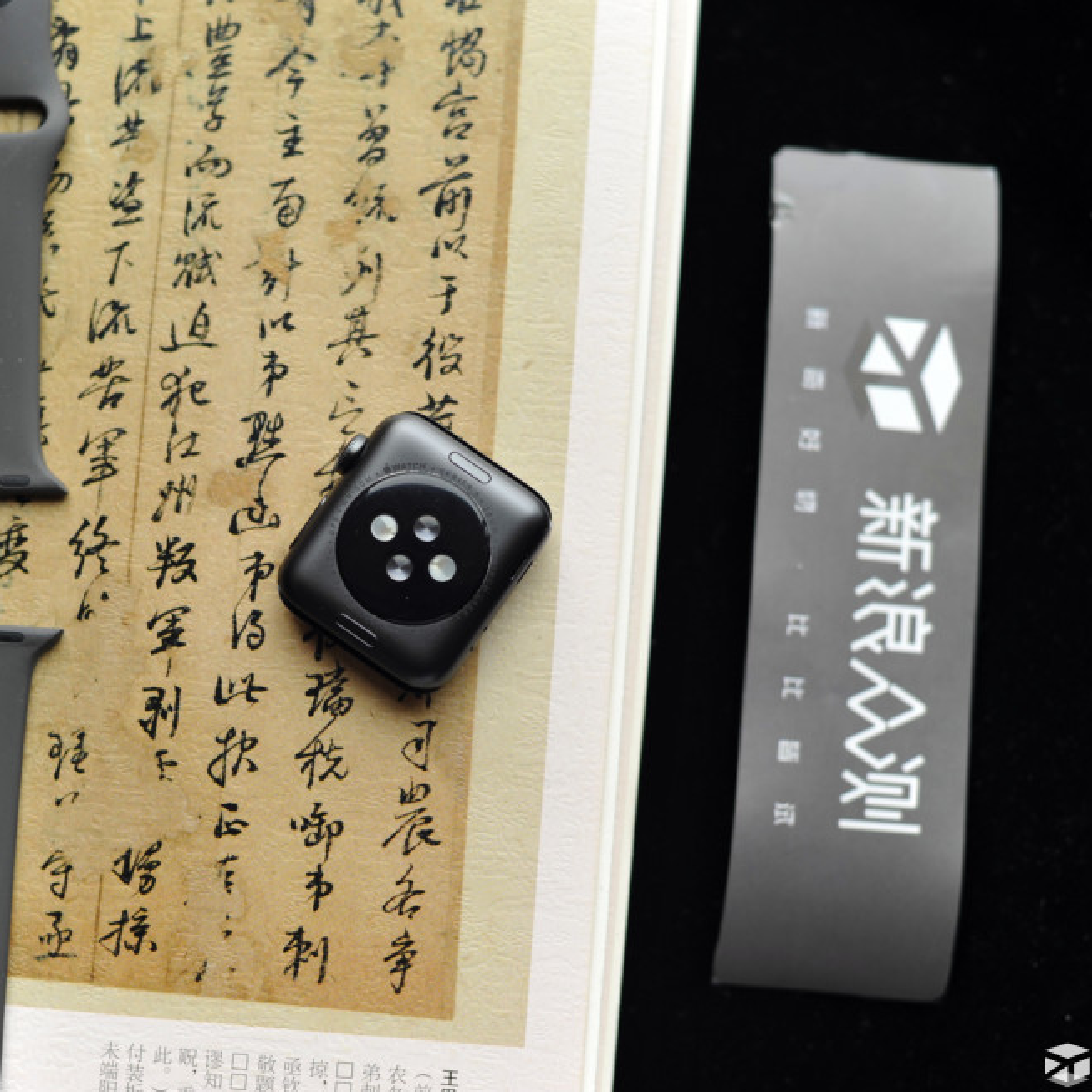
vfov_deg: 26.5
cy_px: 539
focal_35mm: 65
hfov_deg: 26.4
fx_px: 2320
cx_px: 418
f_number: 3.5
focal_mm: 50
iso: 200
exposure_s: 1/50
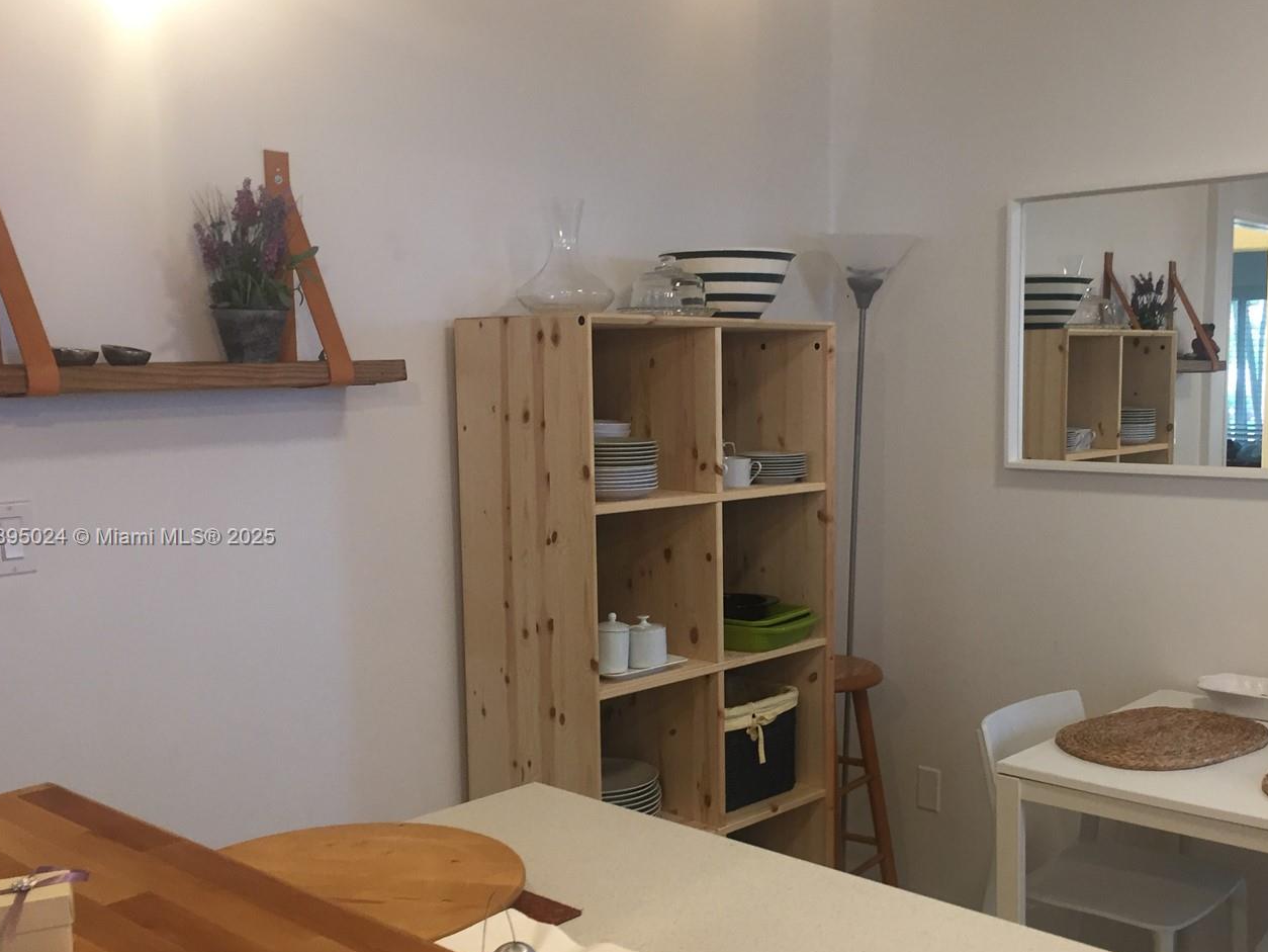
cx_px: 760
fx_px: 1356
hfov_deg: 49.8
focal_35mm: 37
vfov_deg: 38.6
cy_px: 538
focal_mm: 4.15
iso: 80
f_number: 2.2
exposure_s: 1/30
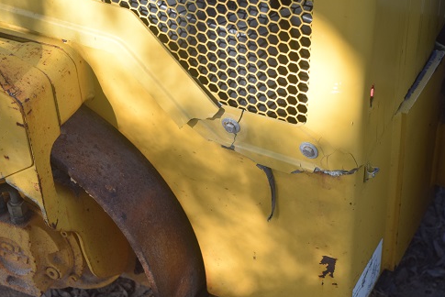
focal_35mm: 89
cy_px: 175
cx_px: 255
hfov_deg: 22.8
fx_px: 1101
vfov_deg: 15.4
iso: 400
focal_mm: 48
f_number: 6.3
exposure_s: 1/160
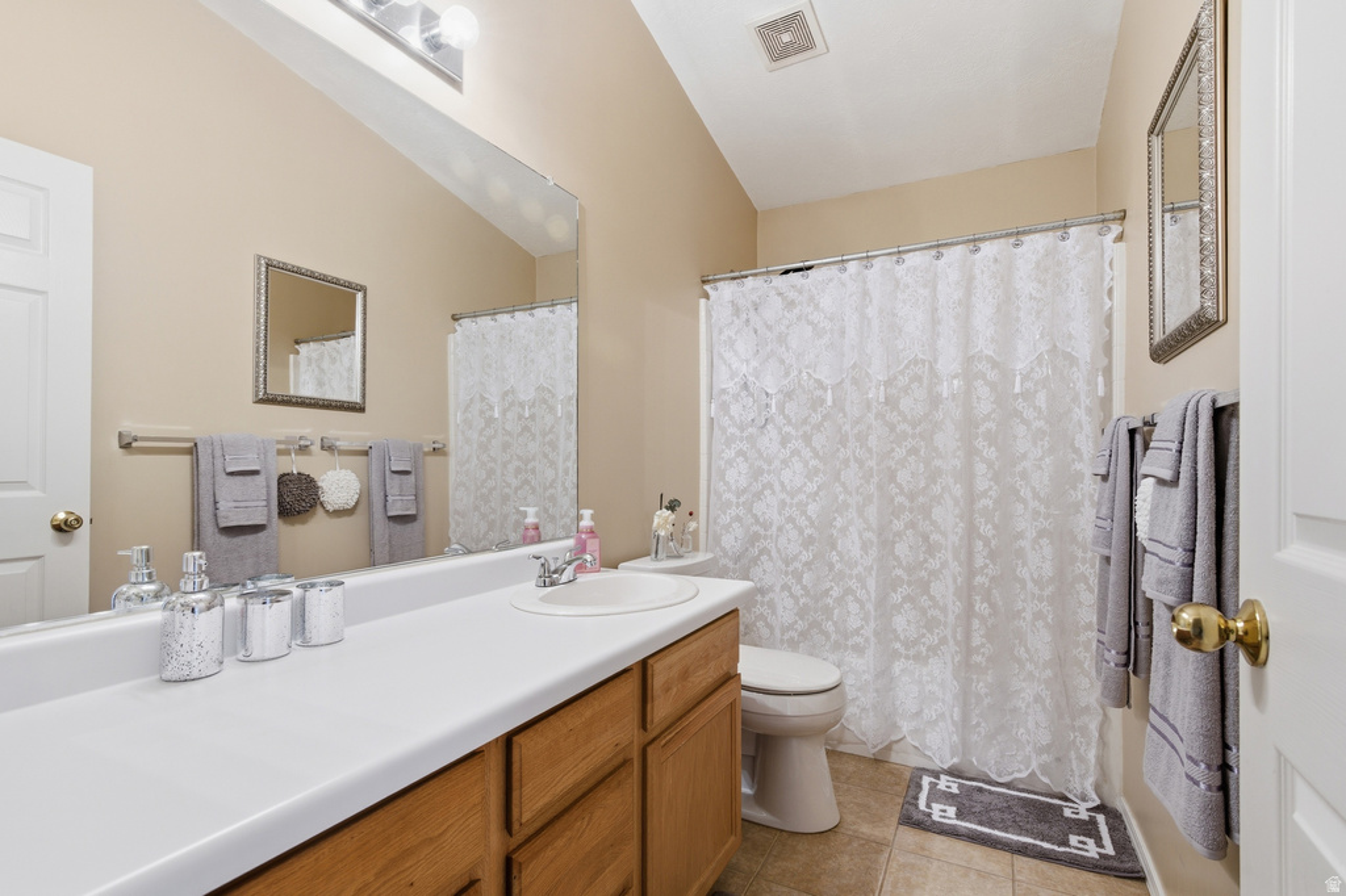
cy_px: 448
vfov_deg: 73.7
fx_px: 598
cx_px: 673
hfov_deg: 96.8
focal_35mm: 16
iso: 250
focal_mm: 16
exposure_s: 1/20
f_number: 9
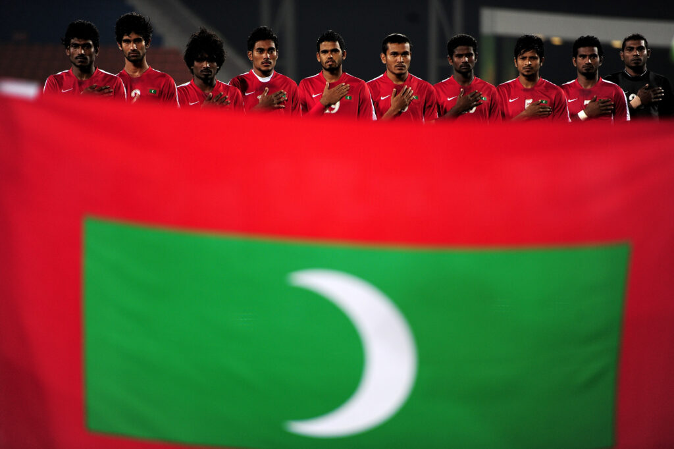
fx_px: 3743
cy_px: 224
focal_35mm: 200
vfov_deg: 6.9
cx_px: 337
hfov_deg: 10.3
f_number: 2.8
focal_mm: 200
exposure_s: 1/1000
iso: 1000
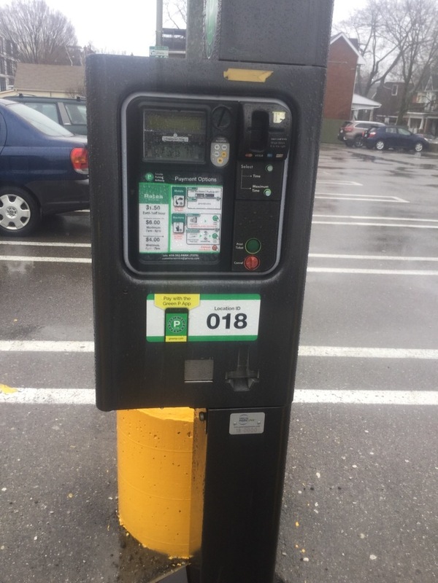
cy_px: 292
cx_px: 219
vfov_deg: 58.4
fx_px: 523
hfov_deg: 45.4
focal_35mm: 31
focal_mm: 3.3
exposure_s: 1/150
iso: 25
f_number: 2.4
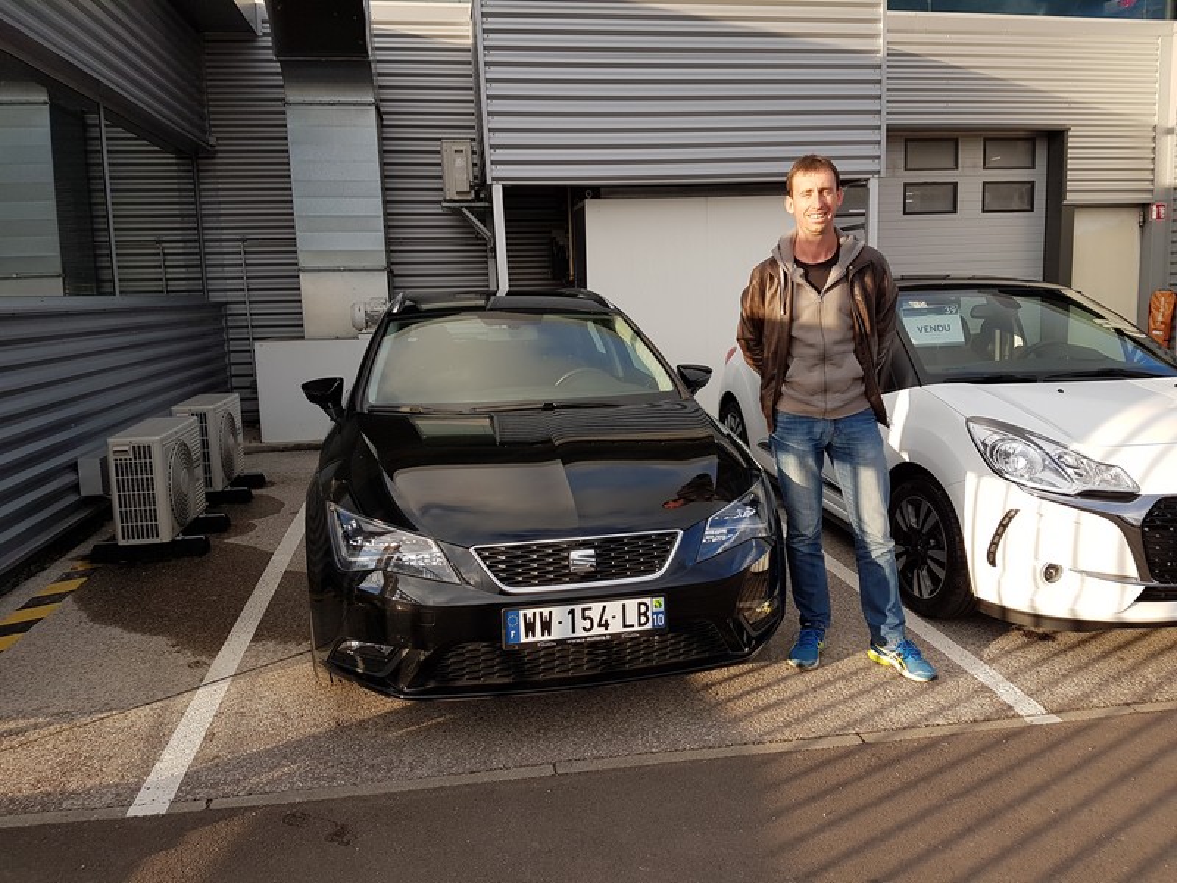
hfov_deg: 67.3
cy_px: 442
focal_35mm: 26
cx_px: 588
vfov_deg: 53.1
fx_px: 884
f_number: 1.7
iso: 40
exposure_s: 1/630
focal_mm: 4.2
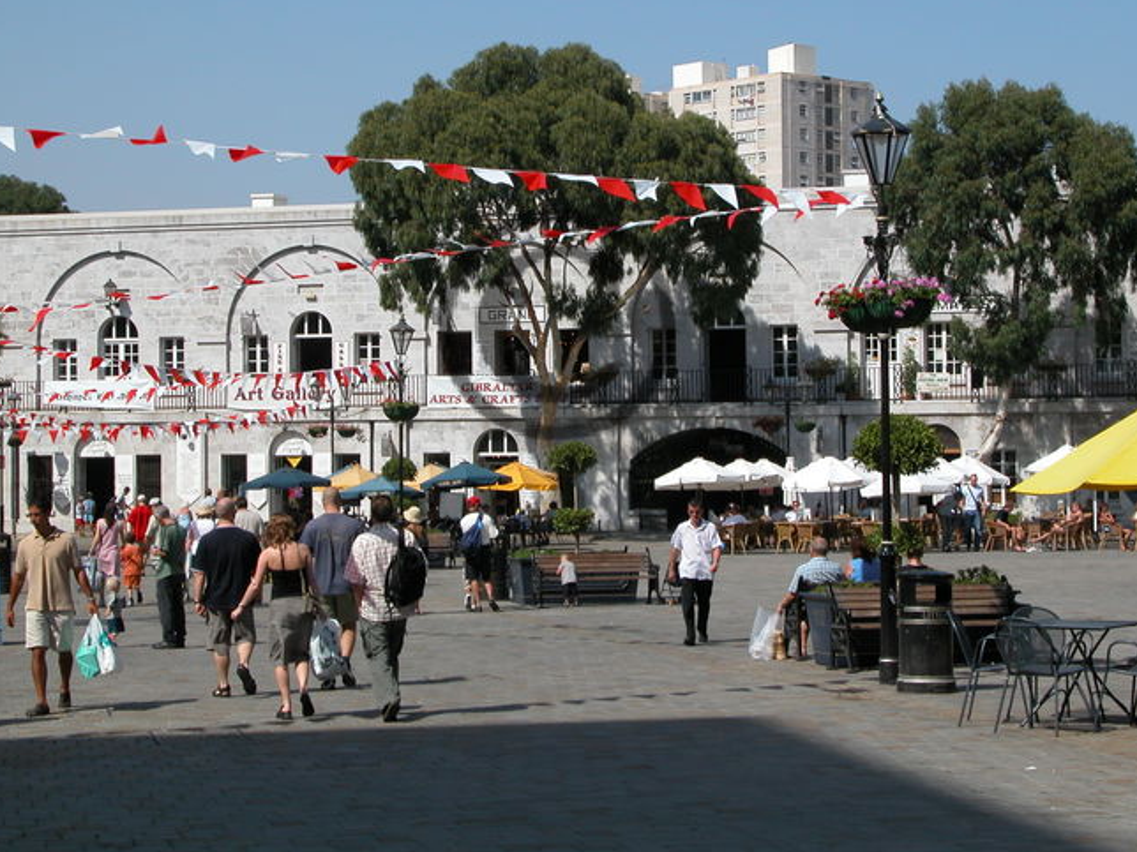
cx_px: 556
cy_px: 325
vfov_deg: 18.0
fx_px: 2693
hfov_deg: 23.8
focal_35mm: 82
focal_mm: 16.8
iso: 100
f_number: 7.3
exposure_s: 1/386
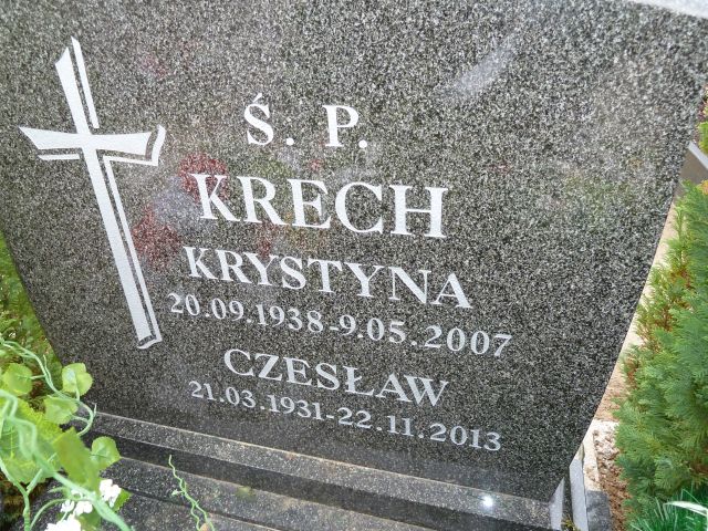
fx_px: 511
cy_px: 266
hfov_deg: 69.4
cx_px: 354
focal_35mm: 25
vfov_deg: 54.9
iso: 125
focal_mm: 4.1
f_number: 3.3
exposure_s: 1/30
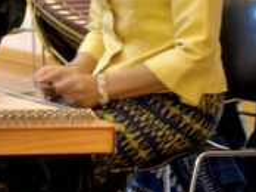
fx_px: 1344
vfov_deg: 8.1
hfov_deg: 10.7
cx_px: -22
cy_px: -30
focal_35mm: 182
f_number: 5.6
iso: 320
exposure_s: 1/13
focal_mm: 70
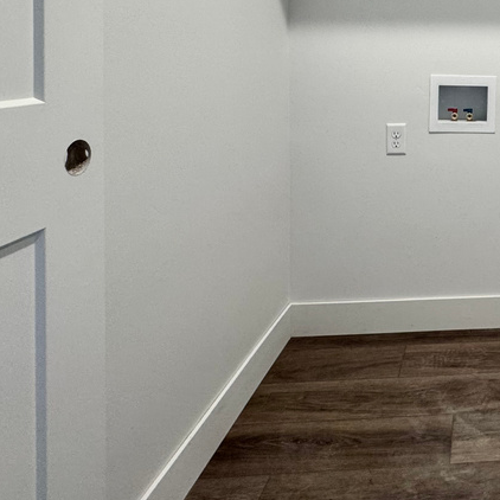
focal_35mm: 30
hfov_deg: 44.5
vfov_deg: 48.8
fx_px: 490
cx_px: 518
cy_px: 58
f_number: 2.2
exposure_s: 1/120
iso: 125
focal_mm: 2.22
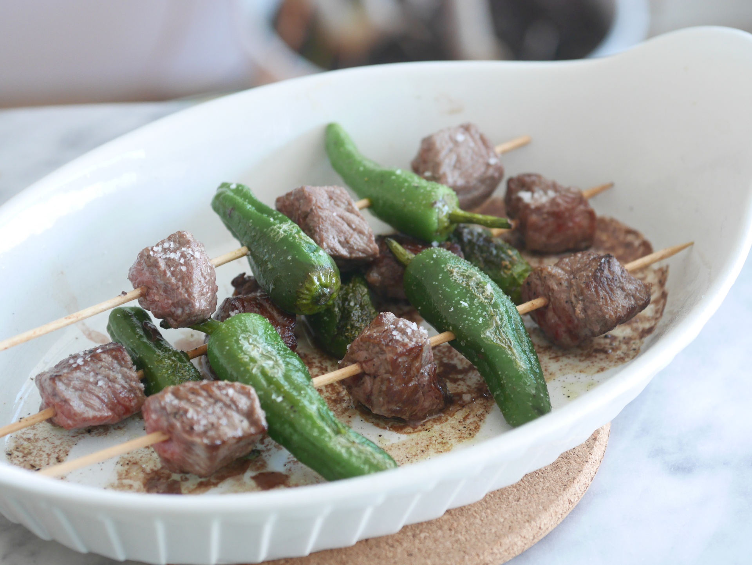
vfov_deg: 12.4
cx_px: 376
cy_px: 282
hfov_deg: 16.4
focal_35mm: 120
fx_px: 2608
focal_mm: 60
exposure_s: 1/125
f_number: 2.8
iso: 640
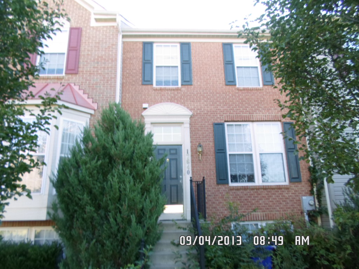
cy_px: 134
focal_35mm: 25
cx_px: 180
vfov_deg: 54.9
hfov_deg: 69.4
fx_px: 259
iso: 80
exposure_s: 1/90
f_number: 2.5
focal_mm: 4.5
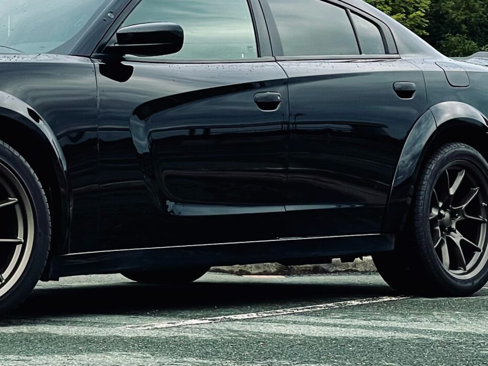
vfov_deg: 10.4
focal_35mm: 142
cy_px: 82
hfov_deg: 13.8
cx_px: 52
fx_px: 2002
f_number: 2
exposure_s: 1/369
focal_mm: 6
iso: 25
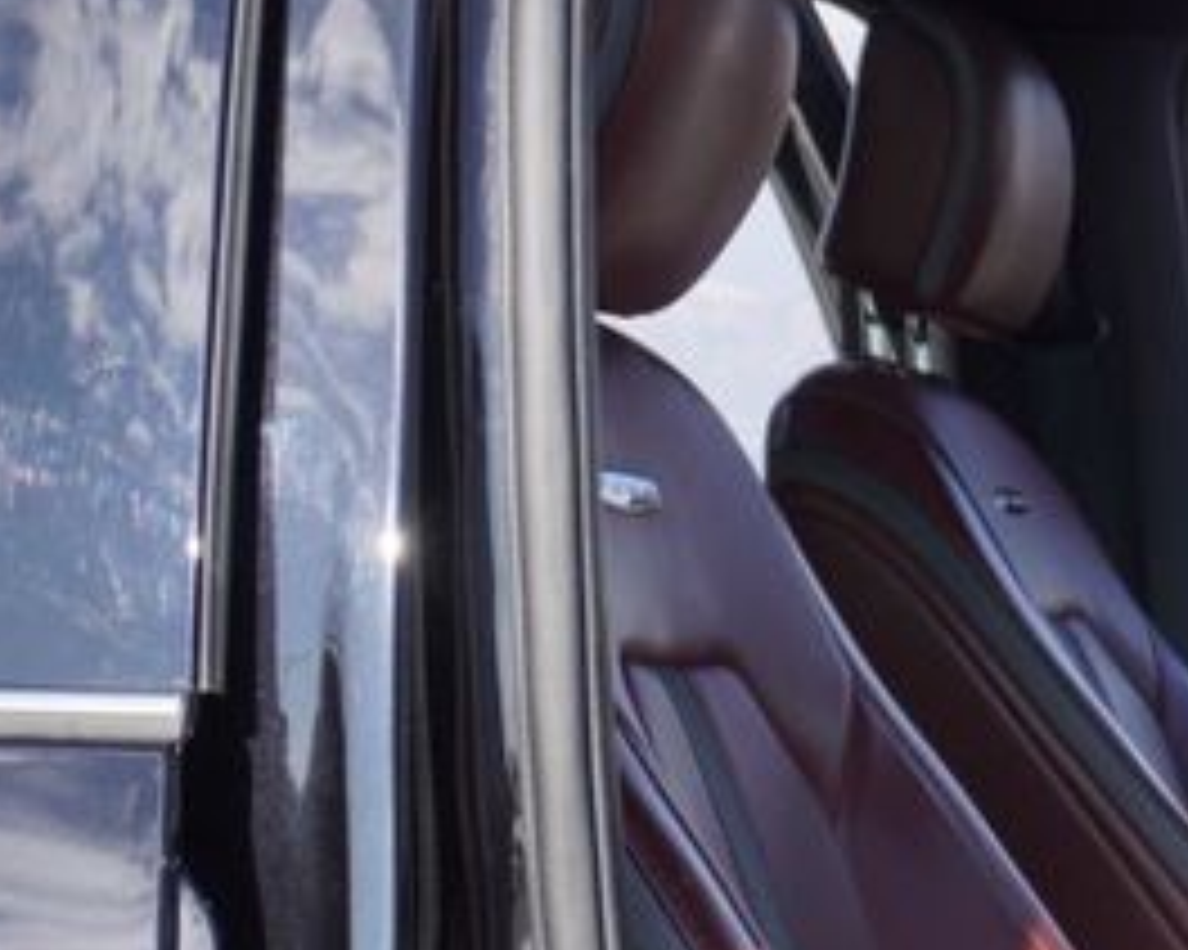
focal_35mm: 131
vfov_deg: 11.6
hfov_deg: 13.8
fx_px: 4604
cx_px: 1778
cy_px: 1090
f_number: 5.6
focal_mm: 24
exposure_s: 1/250
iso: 100
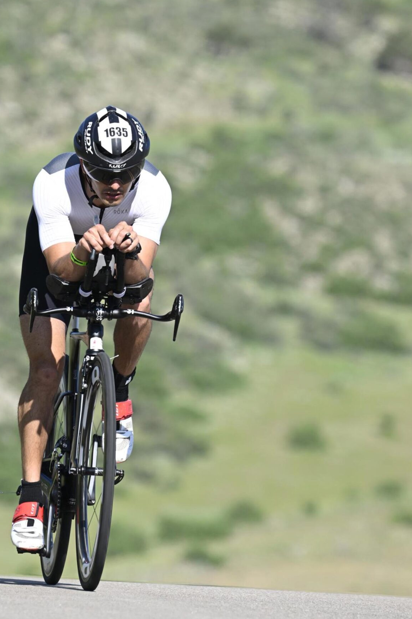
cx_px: 153
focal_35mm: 590
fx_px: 10130
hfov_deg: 2.3
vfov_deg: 3.5
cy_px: 316
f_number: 8
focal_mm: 400
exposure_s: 1/1000
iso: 500
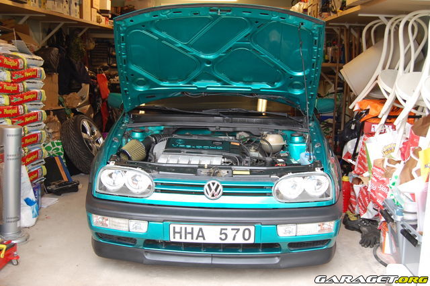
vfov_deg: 31.9
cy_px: 143
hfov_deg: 46.4
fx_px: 501
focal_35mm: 42
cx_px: 215
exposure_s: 1/30
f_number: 5.6
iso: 200
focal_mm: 28
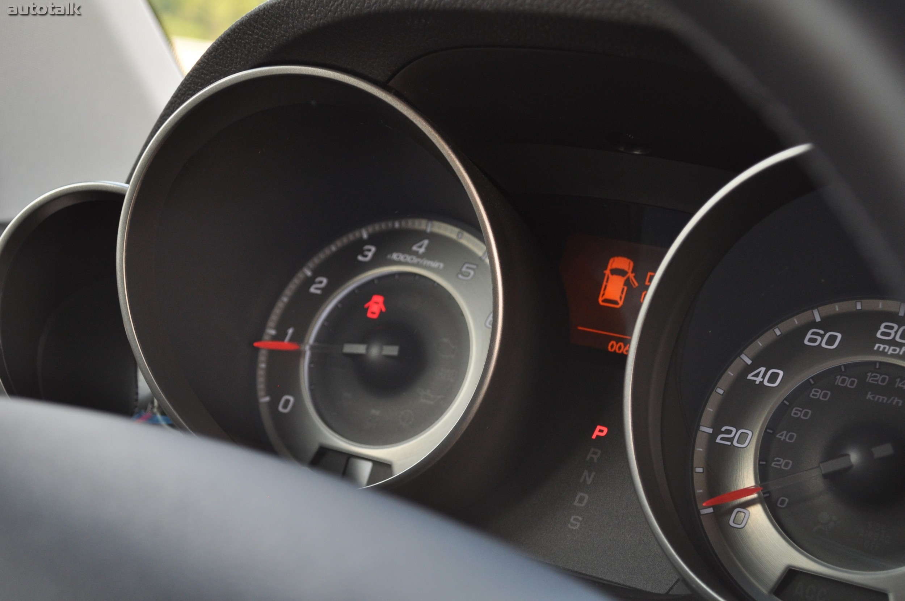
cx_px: 452
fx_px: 1431
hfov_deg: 35.1
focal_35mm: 57
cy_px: 300
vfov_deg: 23.7
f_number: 5
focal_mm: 38
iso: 400
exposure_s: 1/100
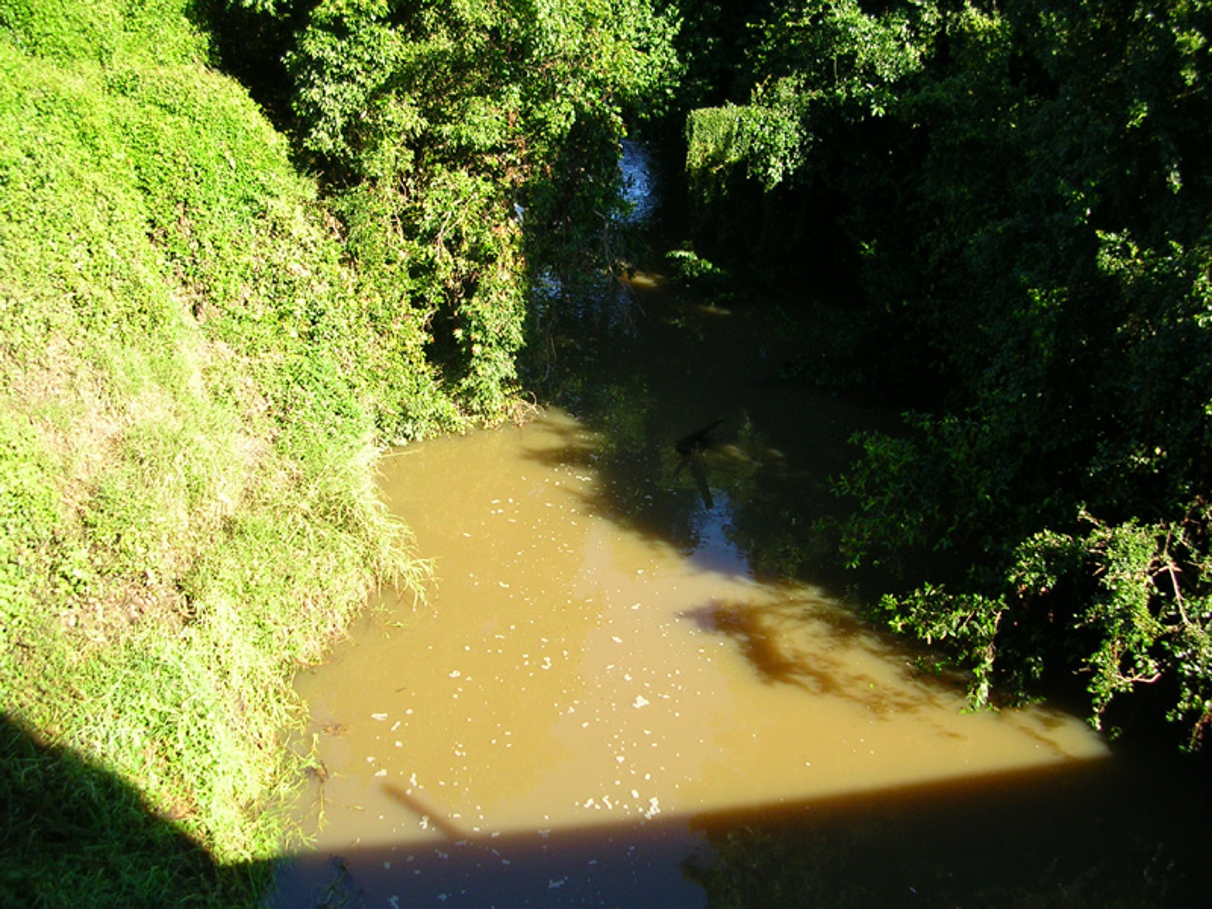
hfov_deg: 49.0
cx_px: 606
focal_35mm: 38
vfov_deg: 37.7
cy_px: 454
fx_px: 1330
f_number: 2.8
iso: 50
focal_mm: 5.8
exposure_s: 1/193
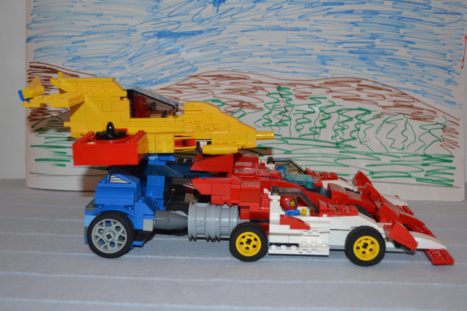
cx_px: 234
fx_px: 623
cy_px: 156
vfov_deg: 28.1
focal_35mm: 48
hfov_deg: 41.1
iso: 640
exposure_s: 1/60
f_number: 4.8
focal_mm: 32
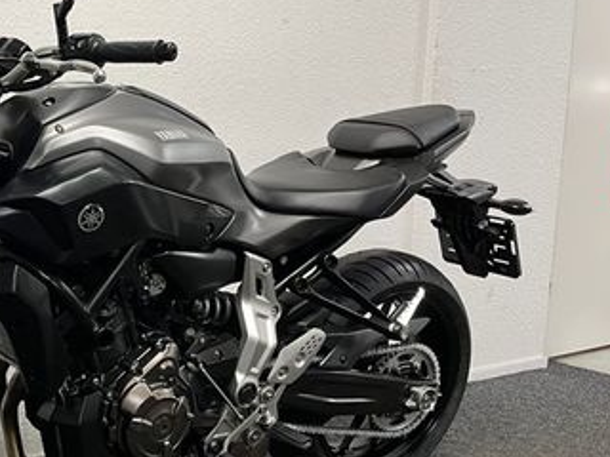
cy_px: 276
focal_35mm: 52
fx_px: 916
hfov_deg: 33.9
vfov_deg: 28.0
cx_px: 15
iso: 80
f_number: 1.6
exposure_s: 1/50
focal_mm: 5.1
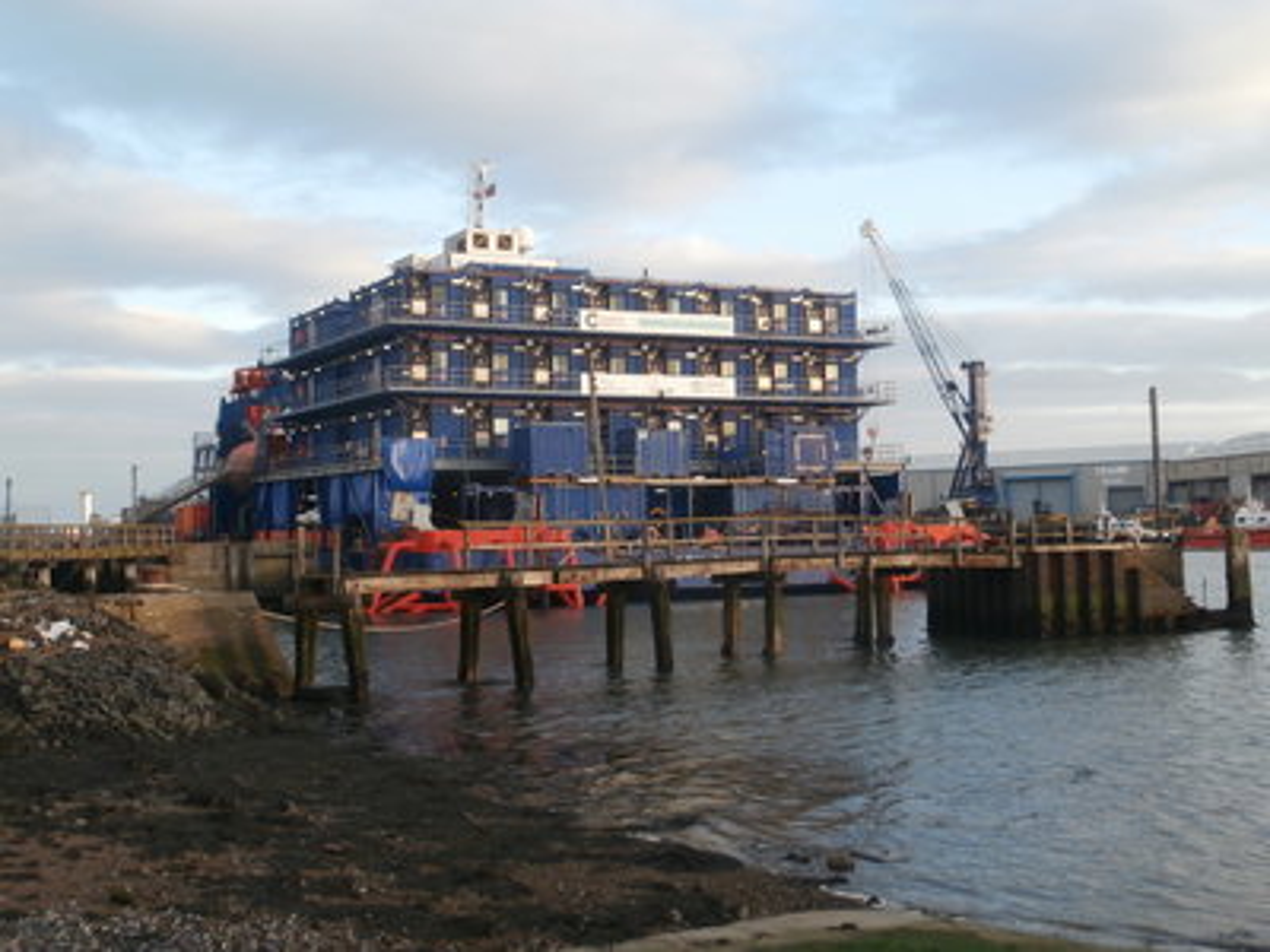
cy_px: 476
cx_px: 635
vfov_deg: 30.9
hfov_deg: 40.4
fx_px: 1724
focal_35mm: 47
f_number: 4.2
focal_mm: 8.29
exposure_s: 1/80
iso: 100
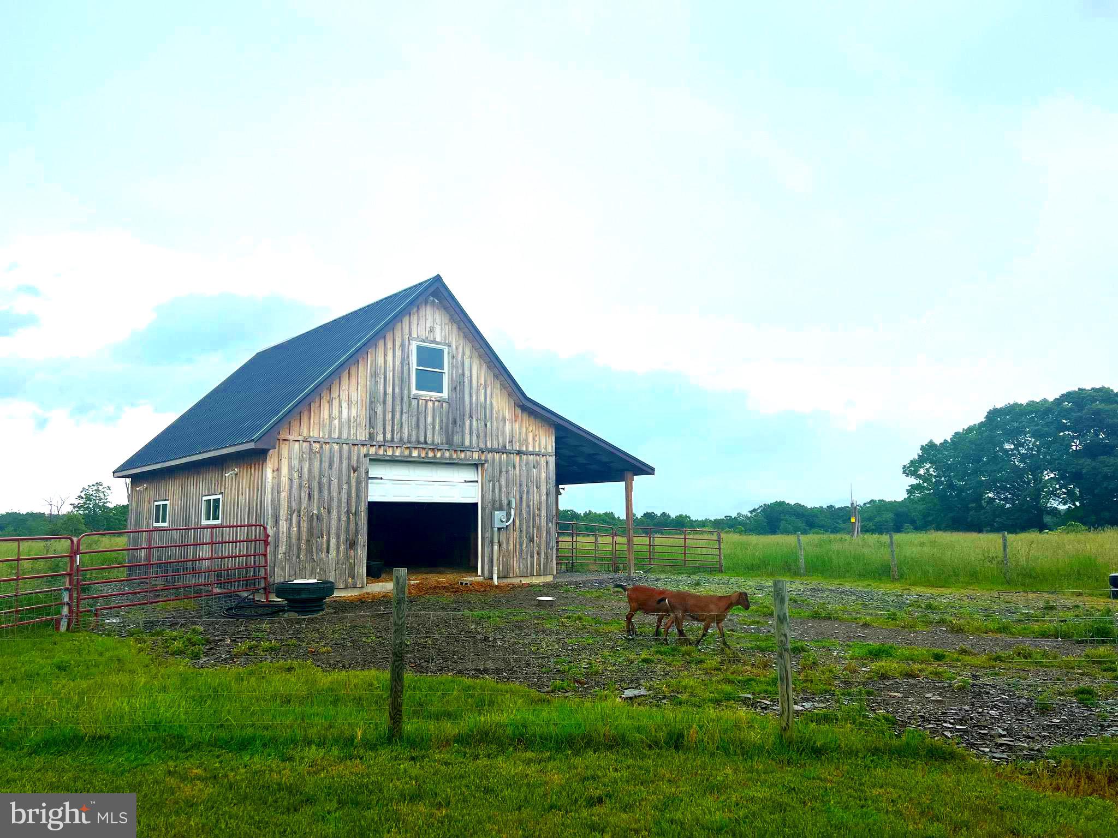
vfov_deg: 53.1
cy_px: 419
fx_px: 840
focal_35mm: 26
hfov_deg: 67.3
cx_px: 559
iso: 50
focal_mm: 5.7
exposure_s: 1/1449
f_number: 1.5
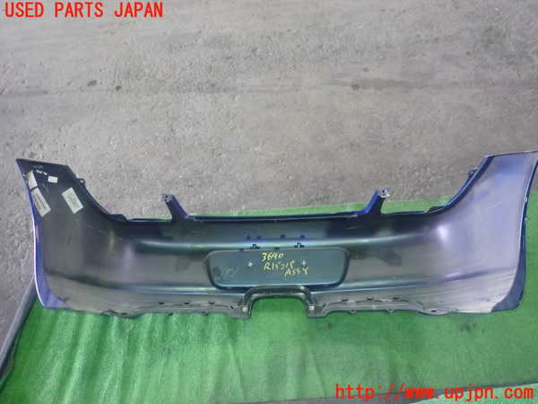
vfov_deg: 54.9
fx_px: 389
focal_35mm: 25
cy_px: 202
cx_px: 269
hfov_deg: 69.4
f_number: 2
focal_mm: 4.5
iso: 640
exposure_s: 1/30
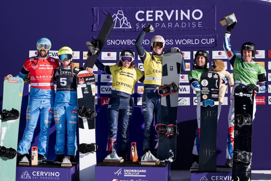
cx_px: 131
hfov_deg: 22.9
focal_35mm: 89
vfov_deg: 15.4
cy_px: 90
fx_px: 670
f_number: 2.8
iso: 250
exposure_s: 1/6400
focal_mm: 85
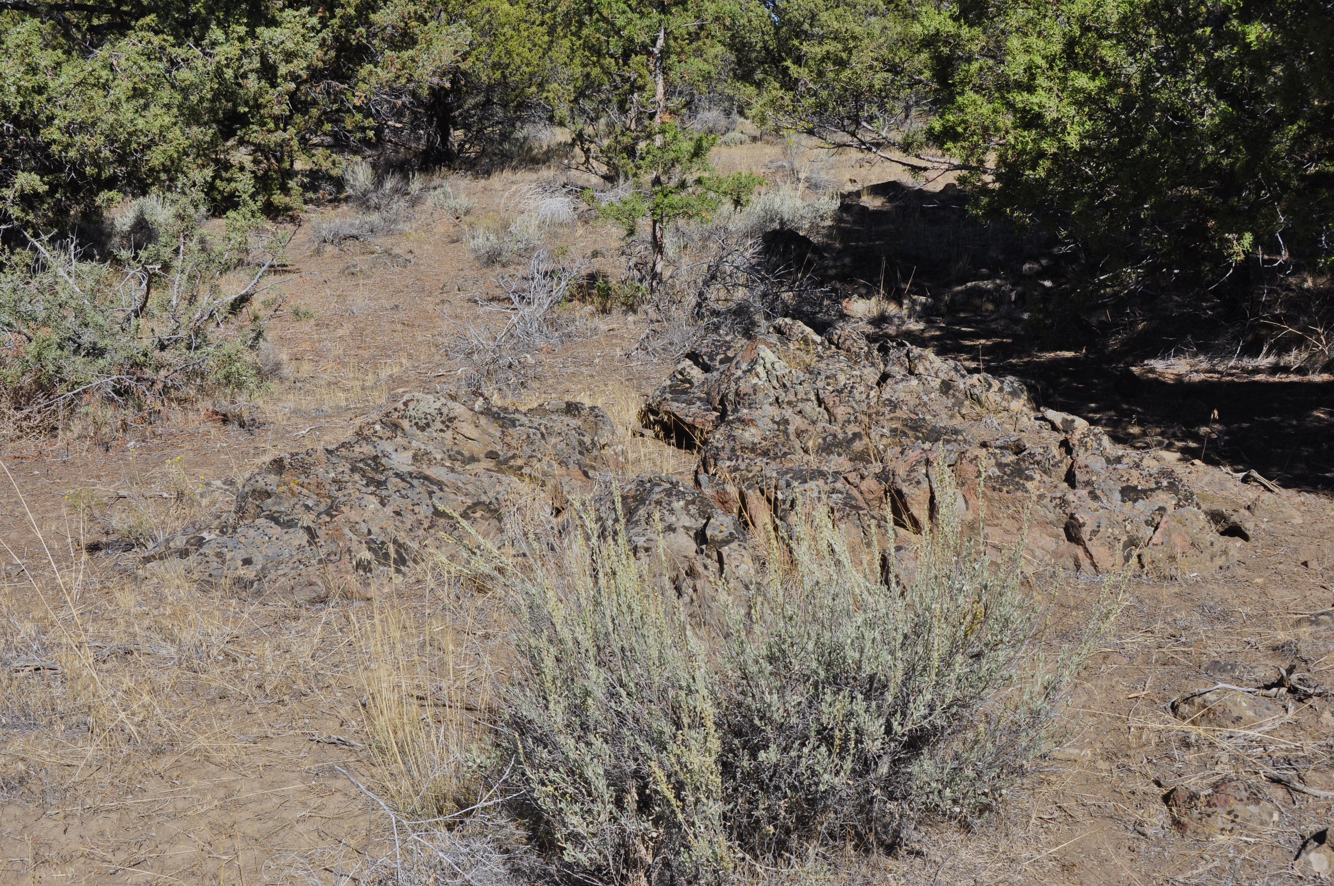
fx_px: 1554
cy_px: 443
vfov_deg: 31.8
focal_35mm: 42
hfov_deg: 46.4
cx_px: 667
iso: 200
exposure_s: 1/200
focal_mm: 28
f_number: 10
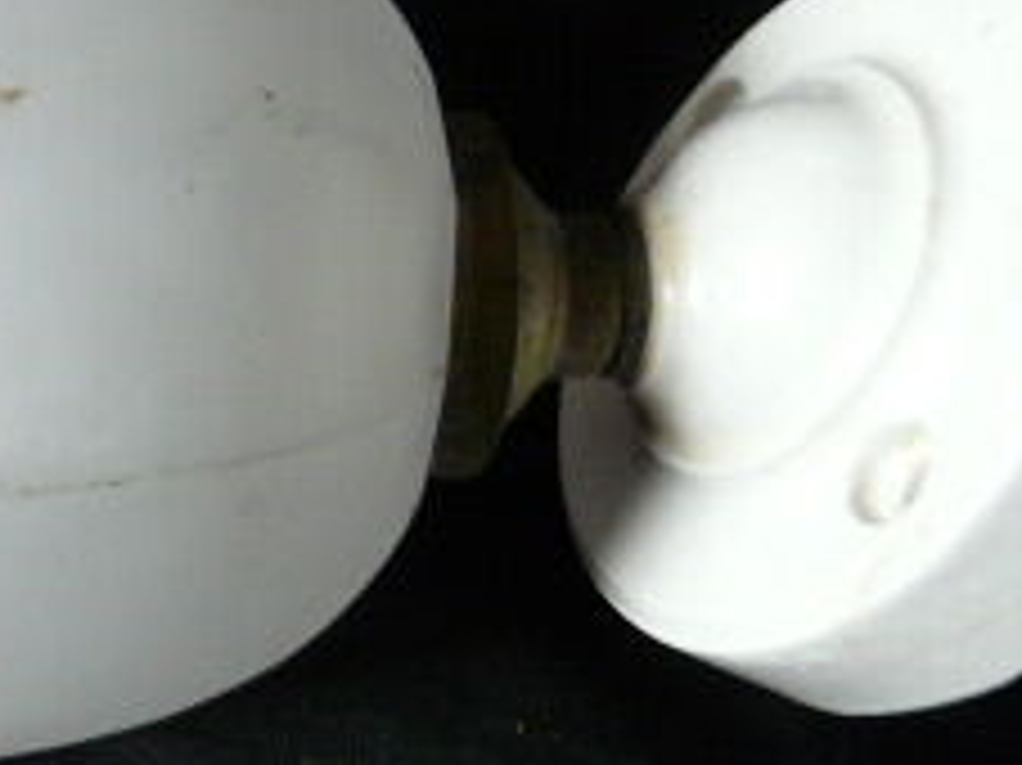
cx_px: -59
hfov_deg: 23.4
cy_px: 518
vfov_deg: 18.6
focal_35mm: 79
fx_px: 2331
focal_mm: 4.6
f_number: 2.8
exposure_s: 1/6
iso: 200
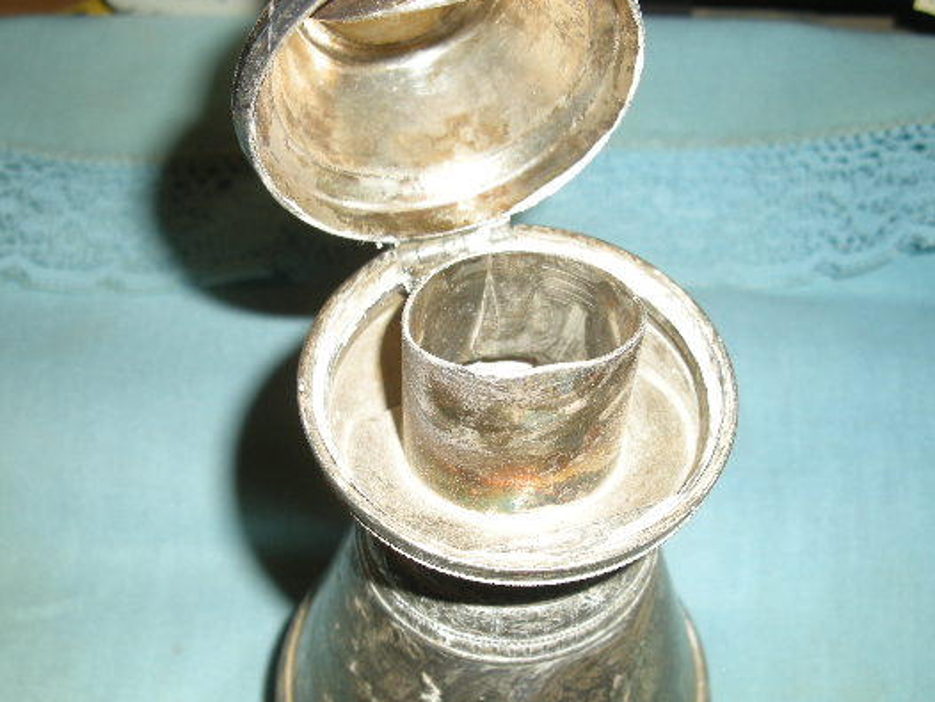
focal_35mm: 45
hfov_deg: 42.1
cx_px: 455
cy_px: 421
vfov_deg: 32.1
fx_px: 1216
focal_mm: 7.9
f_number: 8
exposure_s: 1/60
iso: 64
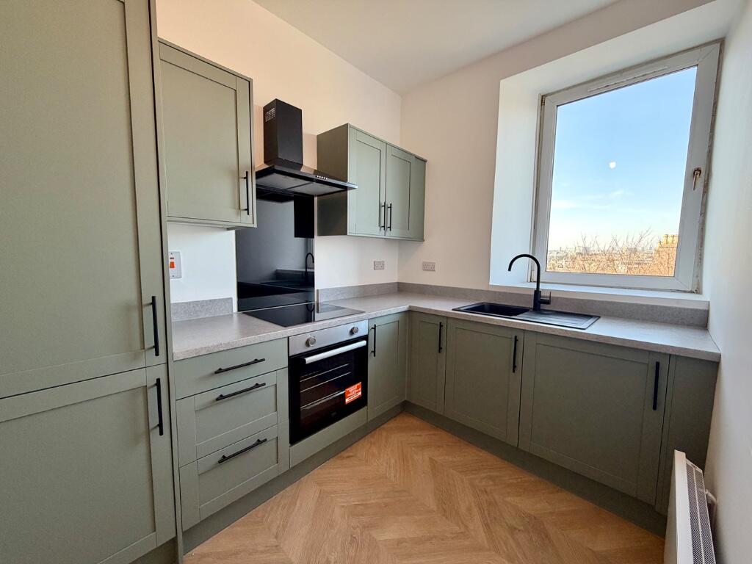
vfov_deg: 85.7
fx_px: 304
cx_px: 376
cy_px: 282
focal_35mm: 14
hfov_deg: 102.1
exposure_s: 1/121
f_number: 2.2
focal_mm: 2.22
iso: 160
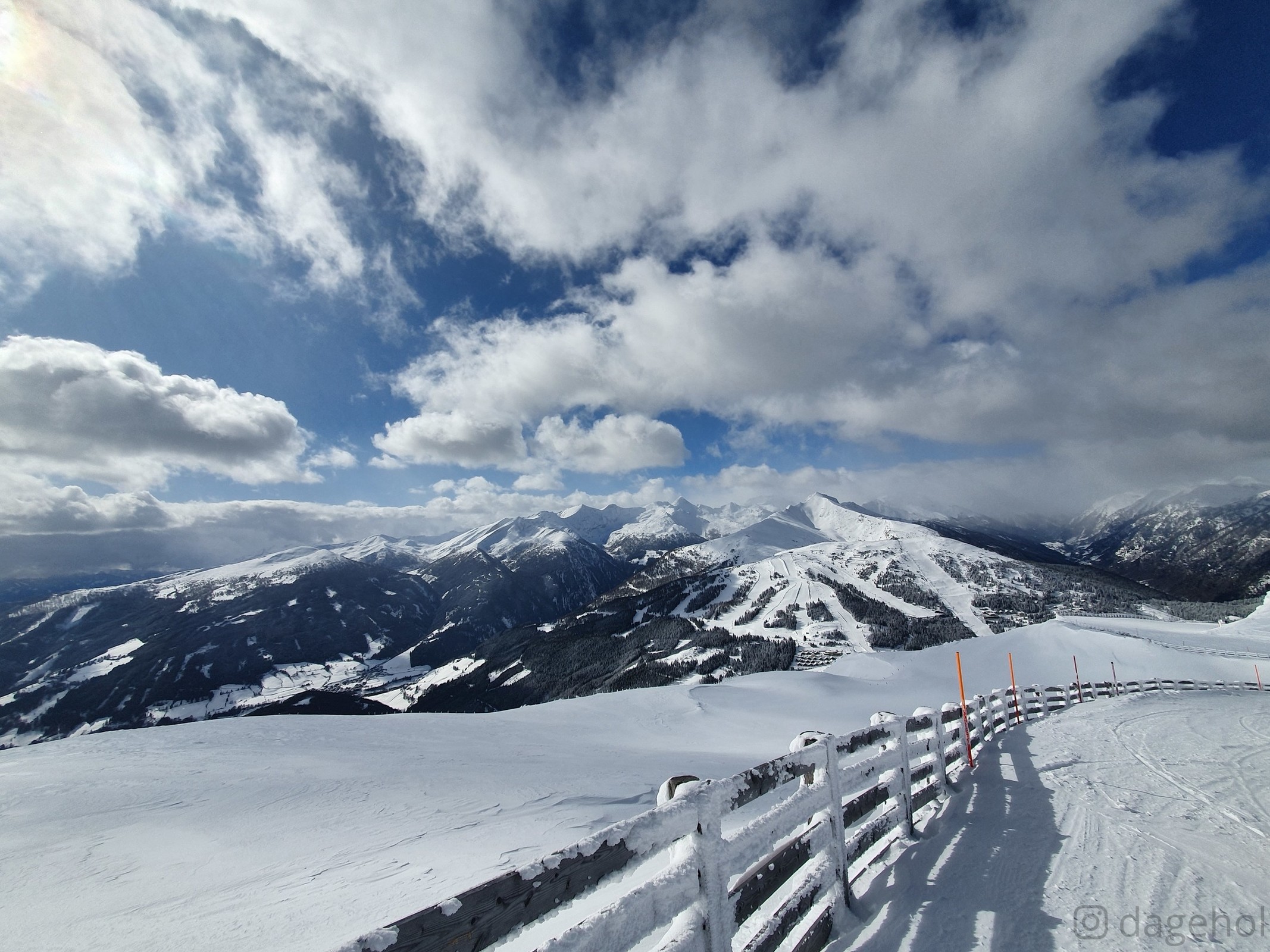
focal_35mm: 13
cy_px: 476
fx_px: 477
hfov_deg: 106.2
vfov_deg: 89.9
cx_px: 635
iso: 50
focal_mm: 1.8
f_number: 2.2
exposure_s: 1/3888
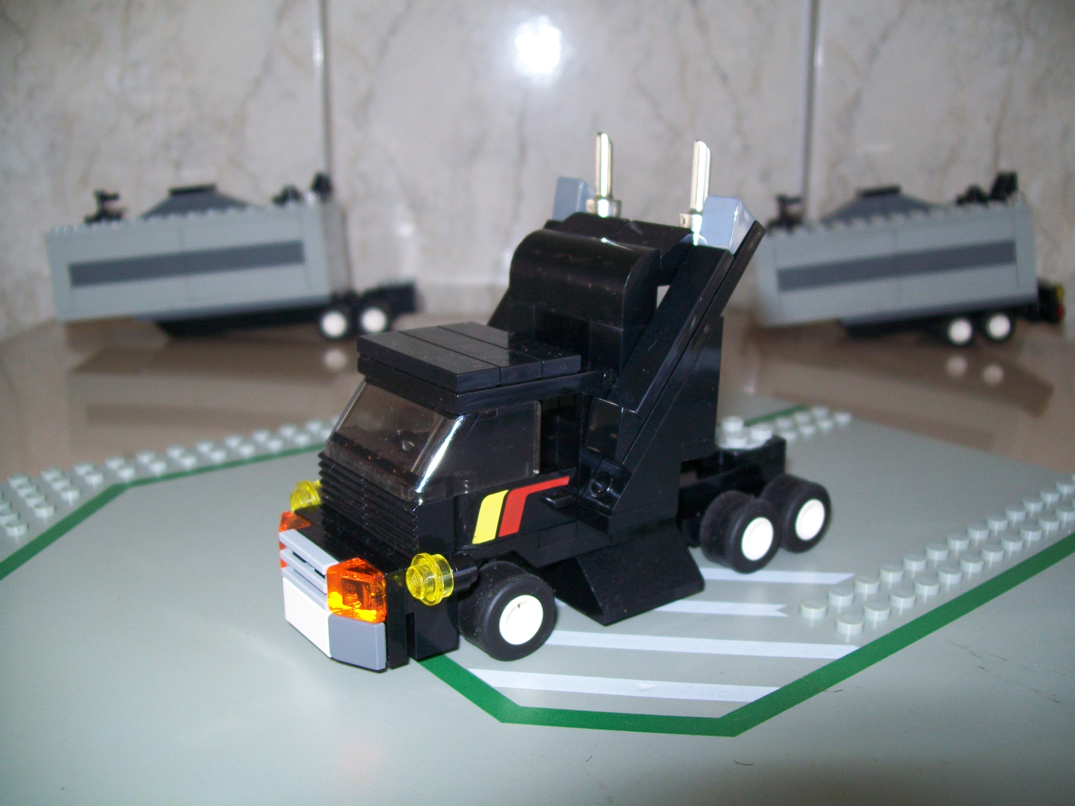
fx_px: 1056
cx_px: 538
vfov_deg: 41.8
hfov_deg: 54.0
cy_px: 403
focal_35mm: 34
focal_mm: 6.1
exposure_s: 1/60
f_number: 2.7
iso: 64
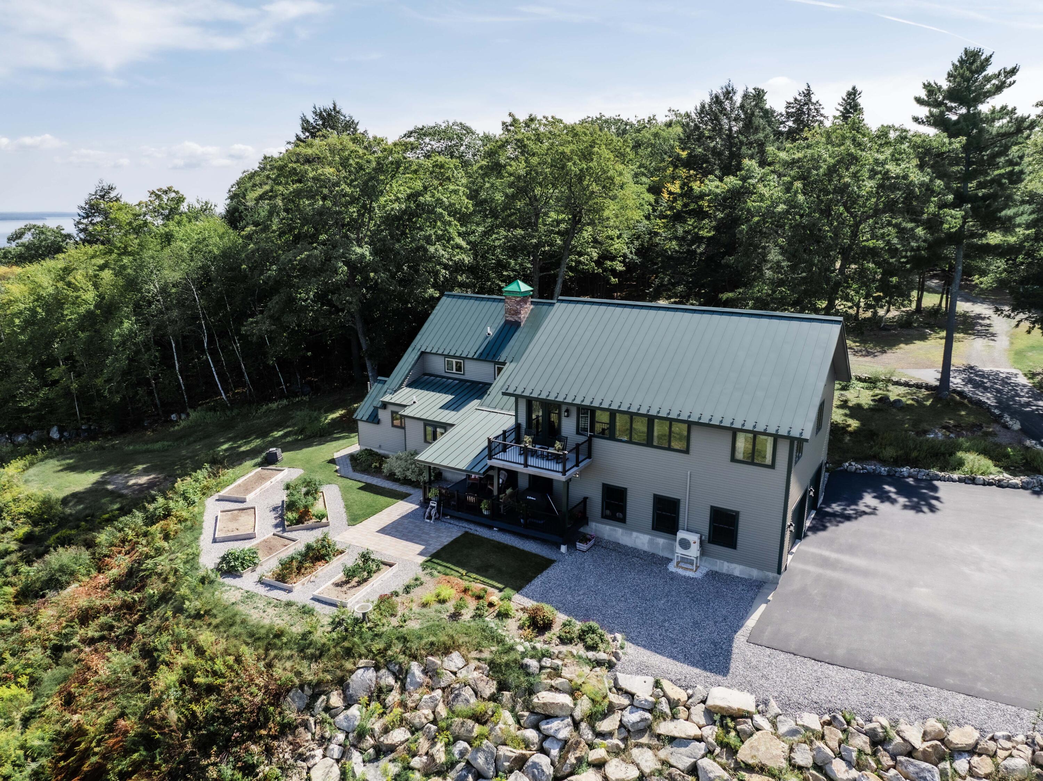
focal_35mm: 24
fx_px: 723
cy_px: 390
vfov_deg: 56.8
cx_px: 522
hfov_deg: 71.6
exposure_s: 1/320
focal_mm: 12.29
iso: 100
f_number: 2.8
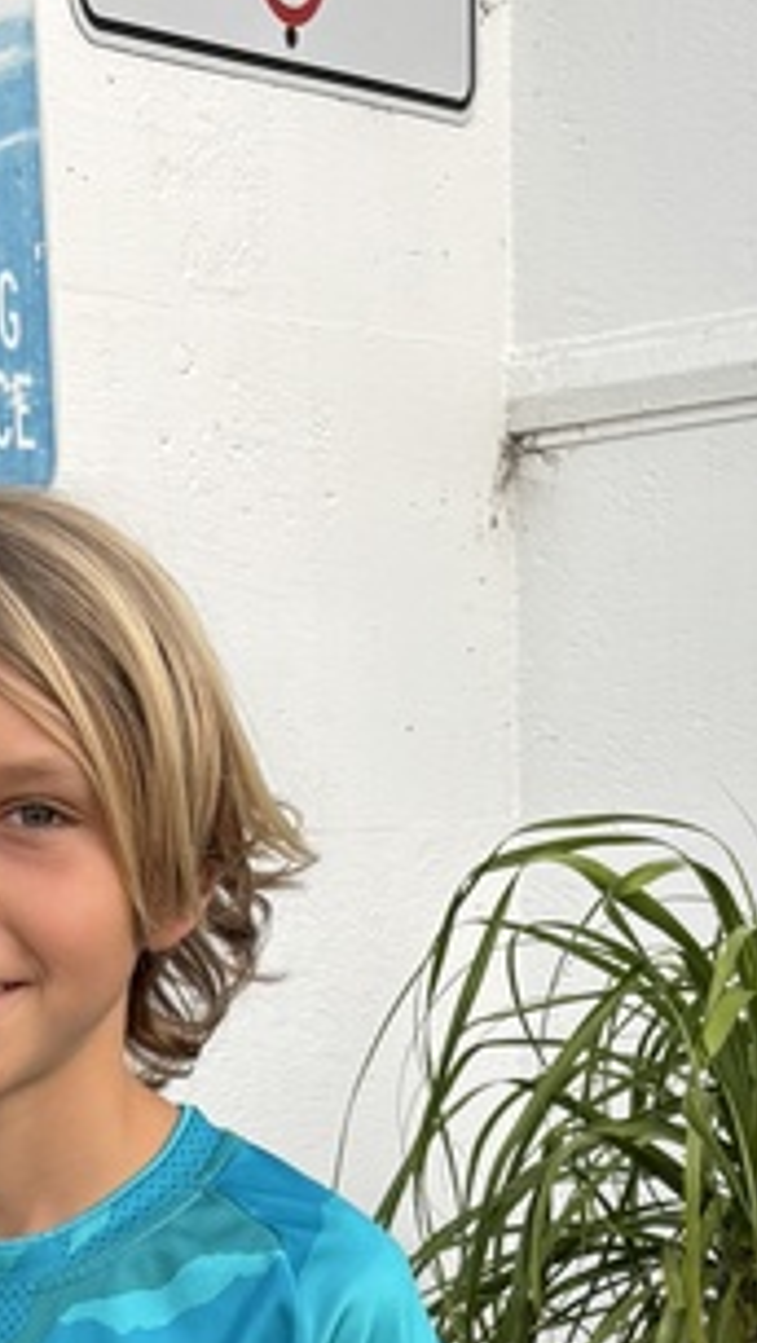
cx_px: 4
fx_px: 3383
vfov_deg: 20.0
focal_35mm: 95
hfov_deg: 12.6
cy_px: 1893
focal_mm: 5.96
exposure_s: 1/684
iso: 50
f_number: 1.6
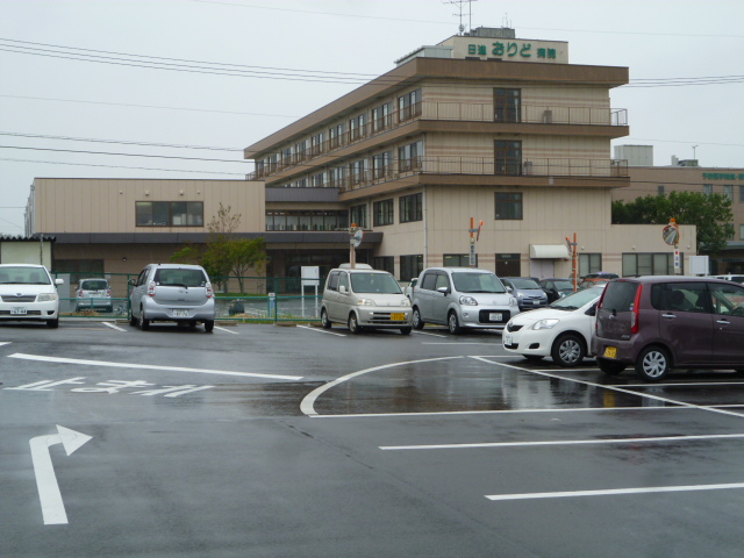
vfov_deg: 25.7
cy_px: 279
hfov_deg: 33.8
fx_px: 1225
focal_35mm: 57
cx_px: 372
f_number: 4.4
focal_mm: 10.1
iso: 80
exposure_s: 1/250
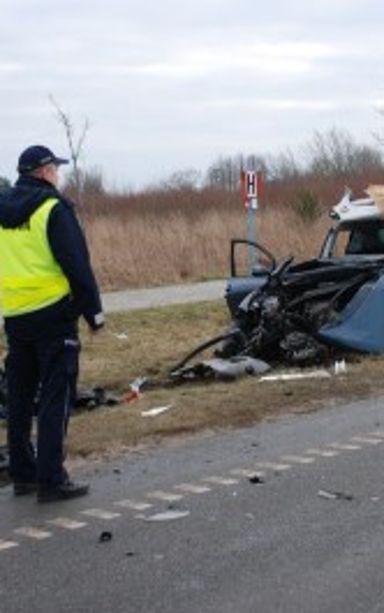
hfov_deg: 17.4
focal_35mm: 74
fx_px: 1237
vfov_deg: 27.8
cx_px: 333
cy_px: 308
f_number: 4.2
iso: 200
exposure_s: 1/200
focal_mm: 32
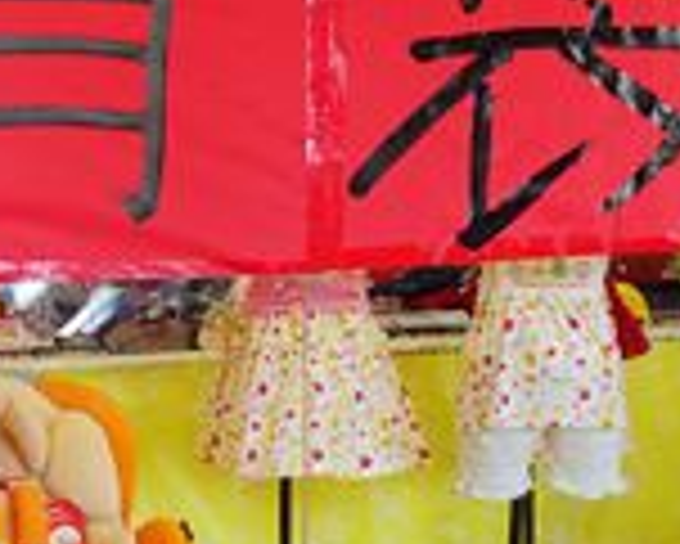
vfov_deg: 15.8
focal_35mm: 97
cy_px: 393
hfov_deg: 19.3
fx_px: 1953
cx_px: 36
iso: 125
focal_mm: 8.8
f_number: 2.8
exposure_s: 1/60
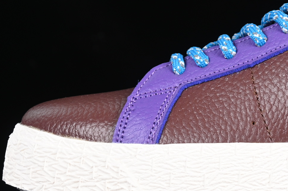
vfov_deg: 6.4
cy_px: 49
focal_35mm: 216
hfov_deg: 9.4
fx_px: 1727
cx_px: 312
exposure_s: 1/60
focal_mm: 50
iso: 160
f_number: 6.3
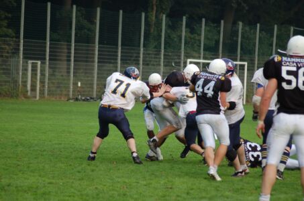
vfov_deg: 6.1
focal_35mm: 225
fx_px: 1896
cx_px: 152
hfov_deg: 9.2
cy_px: 100
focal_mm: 150
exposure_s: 1/640
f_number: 4.5
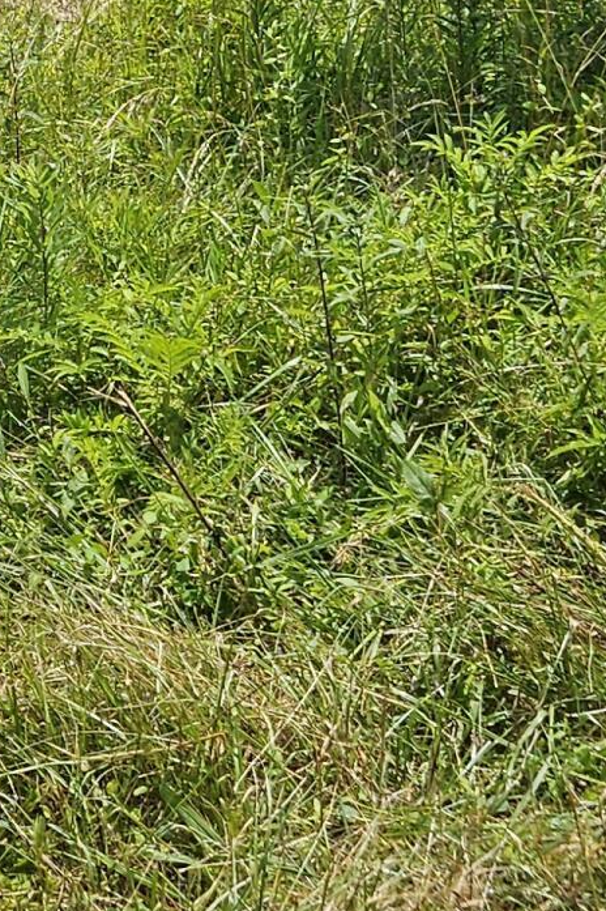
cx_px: 60
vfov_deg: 18.8
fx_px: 2603
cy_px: -163
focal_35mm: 103
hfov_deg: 13.2
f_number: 1.8
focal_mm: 5.4
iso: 25
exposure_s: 1/2913
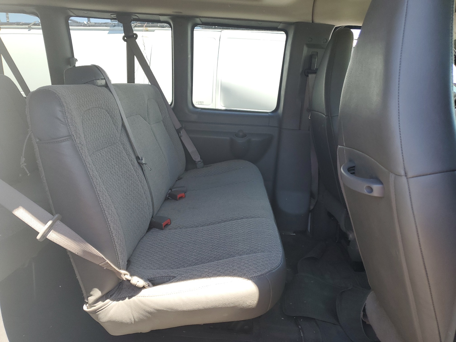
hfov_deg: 67.3
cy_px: 171
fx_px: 343
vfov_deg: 53.1
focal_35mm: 26
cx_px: 228
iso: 50
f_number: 1.5
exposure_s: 1/333
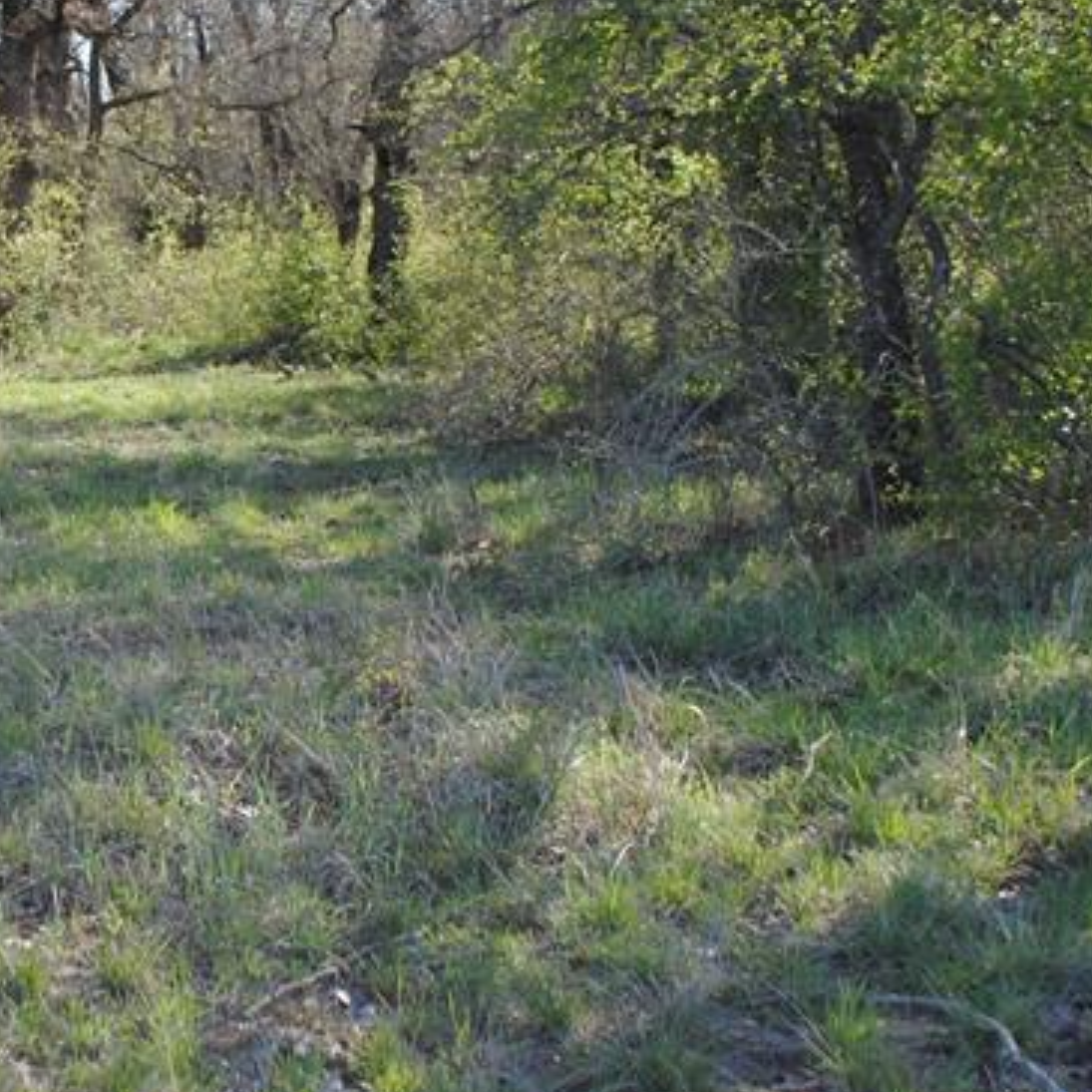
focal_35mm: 86
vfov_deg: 20.1
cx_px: -33
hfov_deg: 19.5
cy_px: 343
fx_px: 3069
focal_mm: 24
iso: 100
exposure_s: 1/125
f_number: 5.6
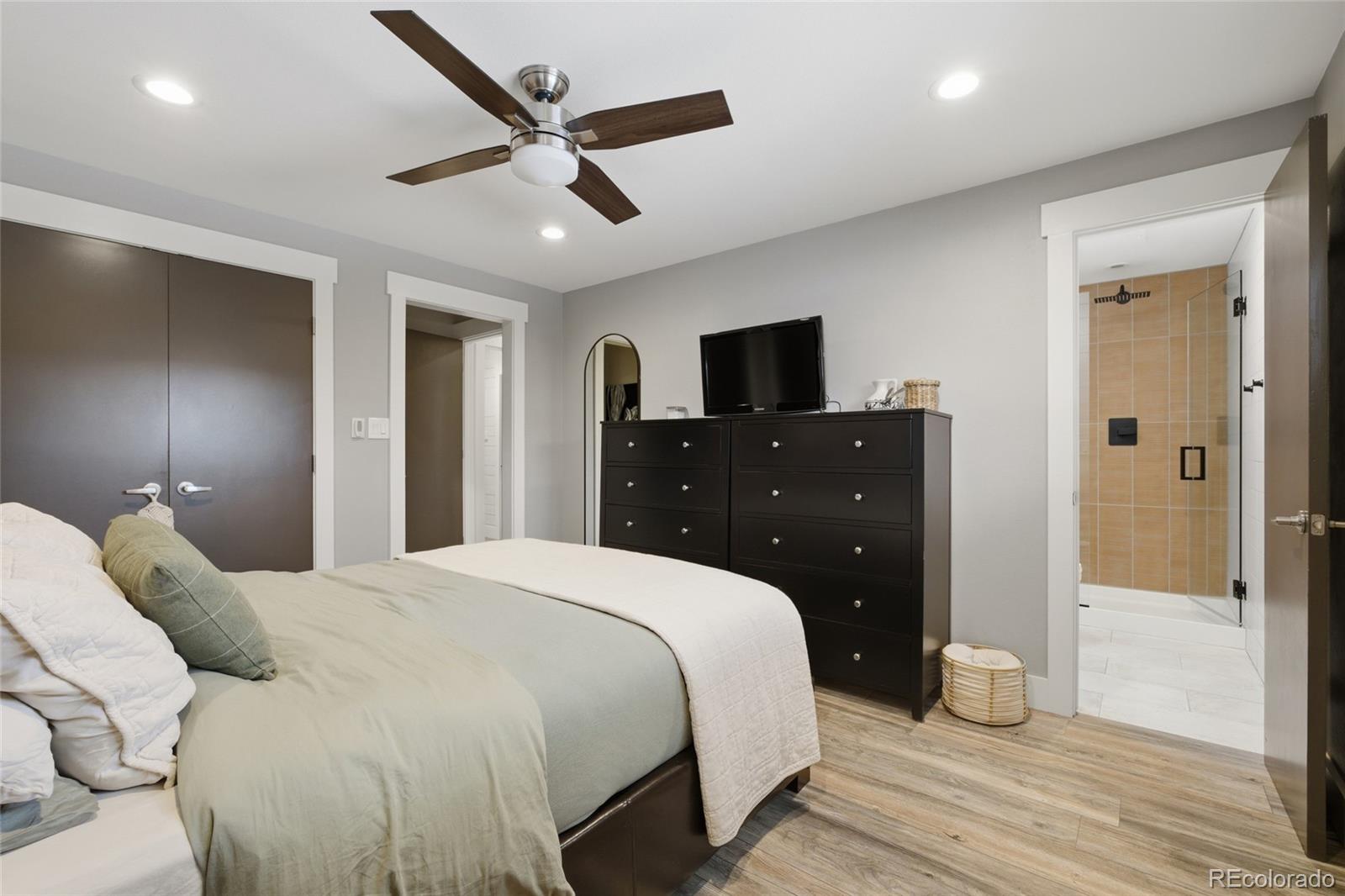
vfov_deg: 77.3
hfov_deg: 100.4
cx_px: 672
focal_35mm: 15
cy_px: 448
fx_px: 560
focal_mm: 10
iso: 200
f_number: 9
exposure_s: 1/15
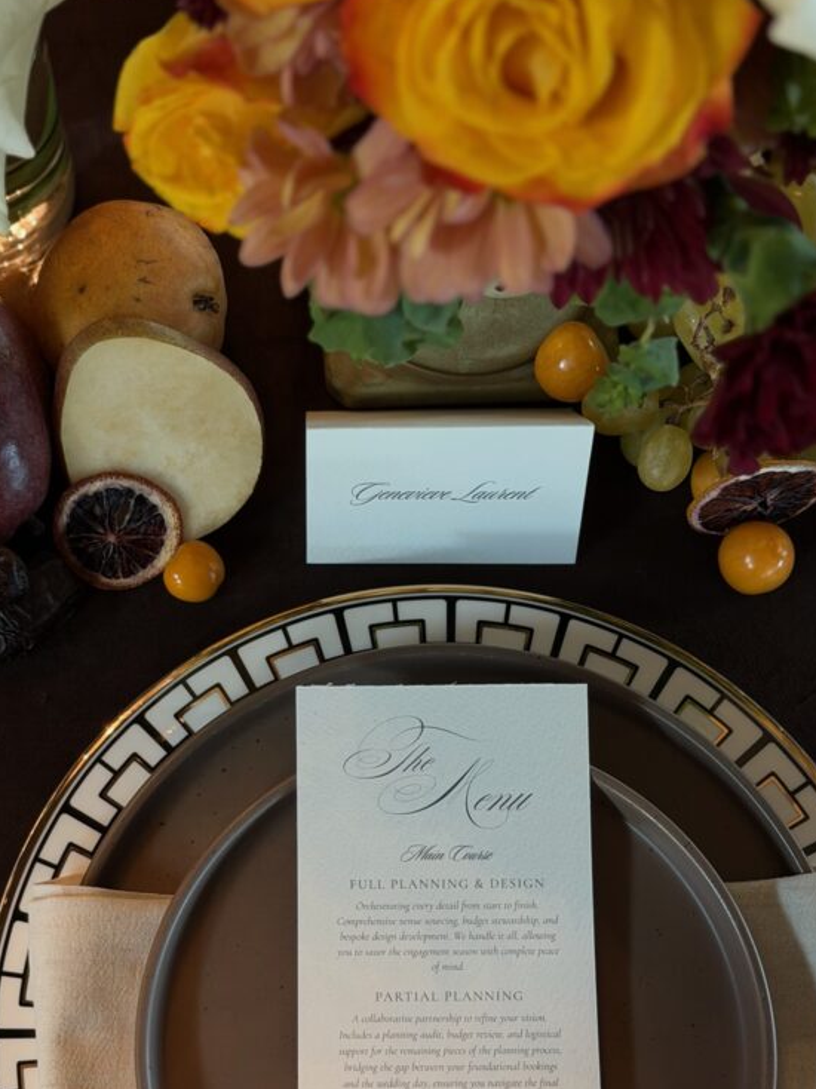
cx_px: 326
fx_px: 2107
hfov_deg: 21.9
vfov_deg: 28.8
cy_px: 739
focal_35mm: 67
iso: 64
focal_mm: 6.76
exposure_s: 1/60
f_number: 1.78
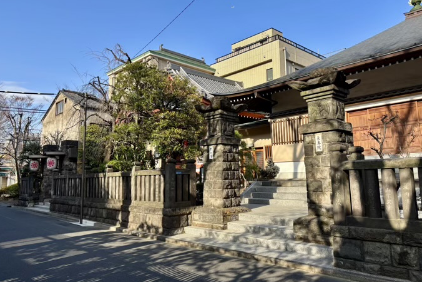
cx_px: 214
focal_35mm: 28
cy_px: 132
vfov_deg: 46.4
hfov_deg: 65.5
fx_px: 328
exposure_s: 1/1567
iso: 50
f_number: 1.6
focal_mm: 5.96
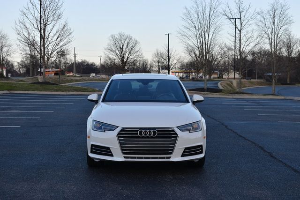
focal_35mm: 60
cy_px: 100
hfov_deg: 33.4
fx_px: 500
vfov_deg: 22.6
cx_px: 150
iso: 200
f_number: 7.1
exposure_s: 1/250
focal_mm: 40
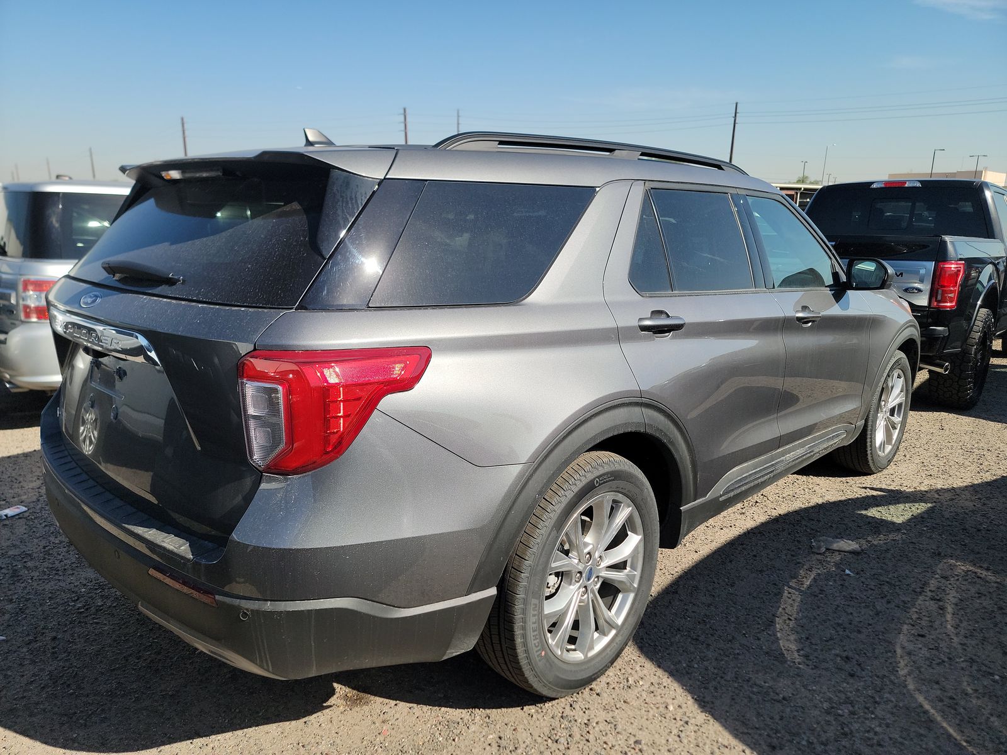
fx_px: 698
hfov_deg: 71.6
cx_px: 504
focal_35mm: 24
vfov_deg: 56.8
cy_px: 378
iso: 50
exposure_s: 1/775
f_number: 1.8
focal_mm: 6.7
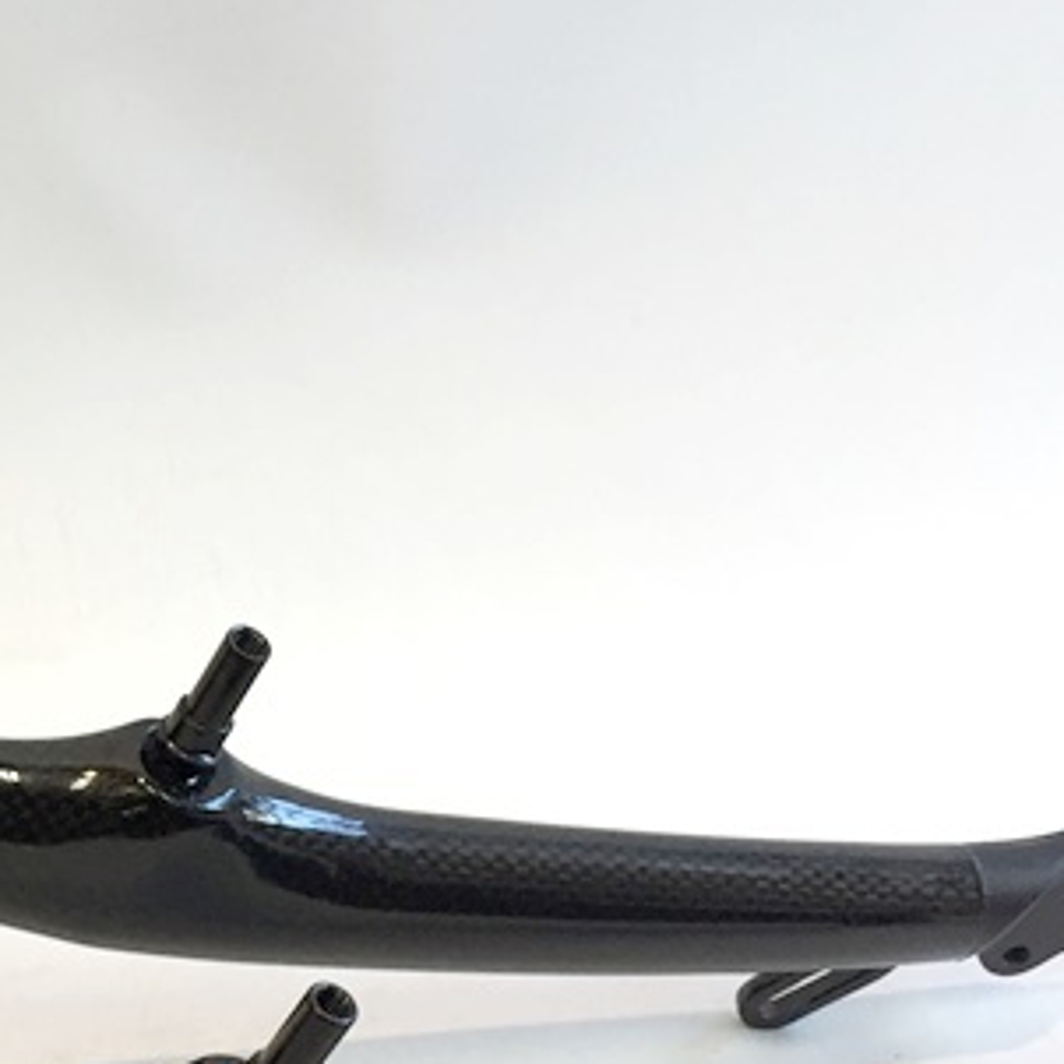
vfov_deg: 20.3
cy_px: 736
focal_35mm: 85
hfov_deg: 19.8
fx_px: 2956
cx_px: -18
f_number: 2.2
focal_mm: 4.15
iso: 40
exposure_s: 1/50
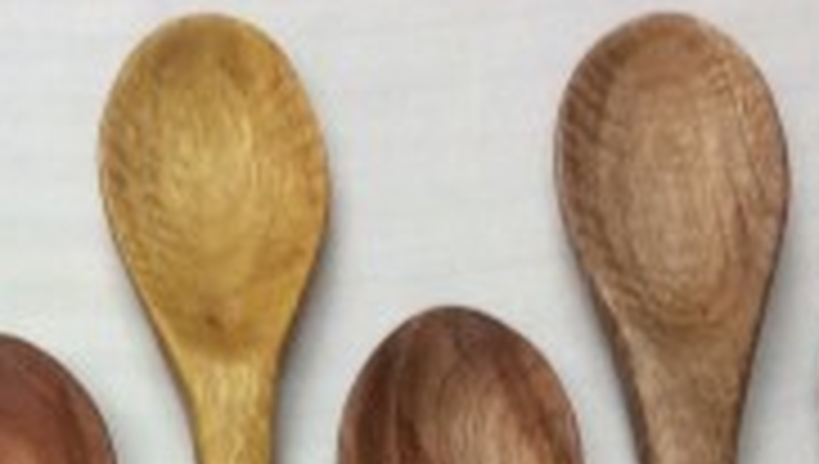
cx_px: 18
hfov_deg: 16.7
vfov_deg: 8.9
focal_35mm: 126
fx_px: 2740
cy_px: 1059
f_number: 2.4
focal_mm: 3.3
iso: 80
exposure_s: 1/24
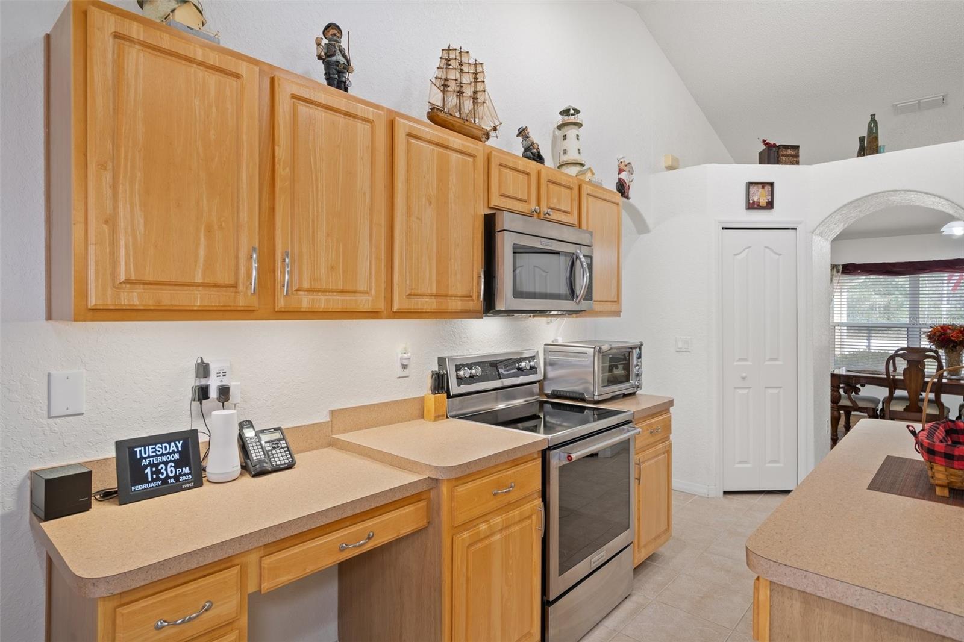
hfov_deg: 86.9
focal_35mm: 19
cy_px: 321
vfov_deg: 64.5
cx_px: 482
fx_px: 509
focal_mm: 19
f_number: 8
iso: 320
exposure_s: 2.5
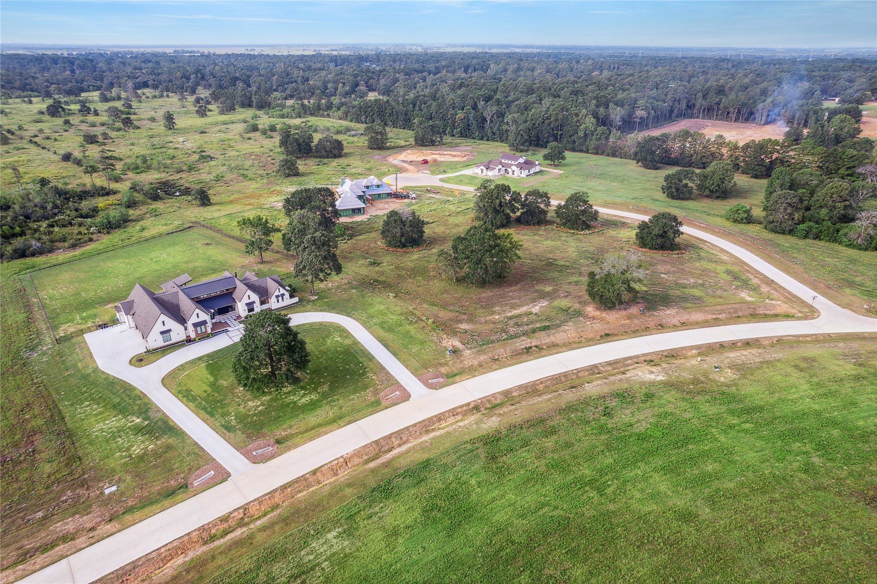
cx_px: 438
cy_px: 292
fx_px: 536
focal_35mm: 22
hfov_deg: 78.6
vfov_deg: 57.2
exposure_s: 1/320
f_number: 2.8
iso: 100
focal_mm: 8.4
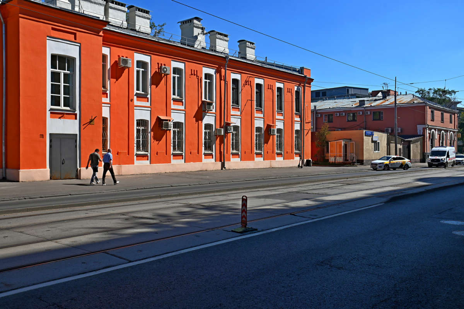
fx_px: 445
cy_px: 154
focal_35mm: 34
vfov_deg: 38.4
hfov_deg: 55.1
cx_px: 232
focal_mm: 23
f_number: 7.1
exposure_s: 1/200
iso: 100
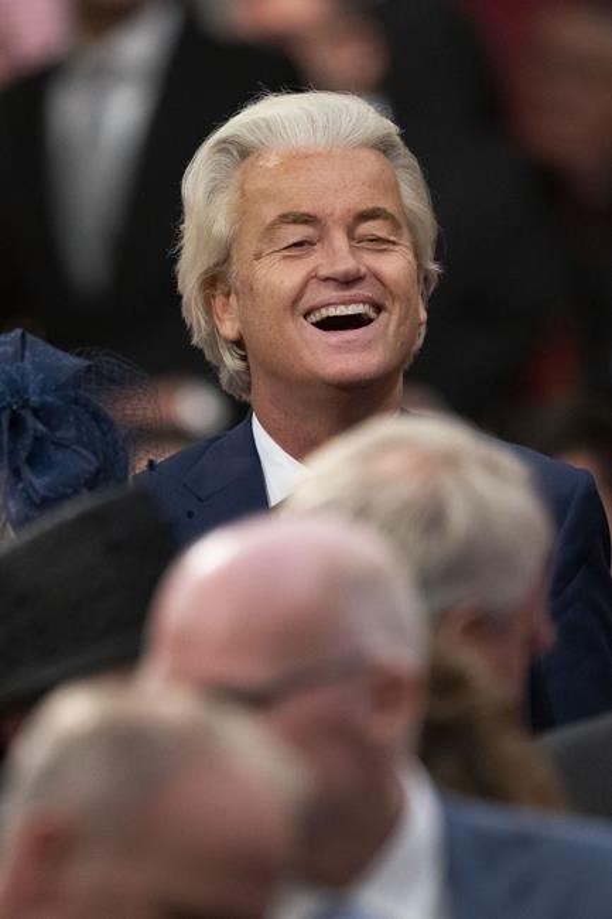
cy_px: 460
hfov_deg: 3.4
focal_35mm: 400
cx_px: 306
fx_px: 10205
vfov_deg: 5.2
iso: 4000
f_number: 2.8
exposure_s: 1/400
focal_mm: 400
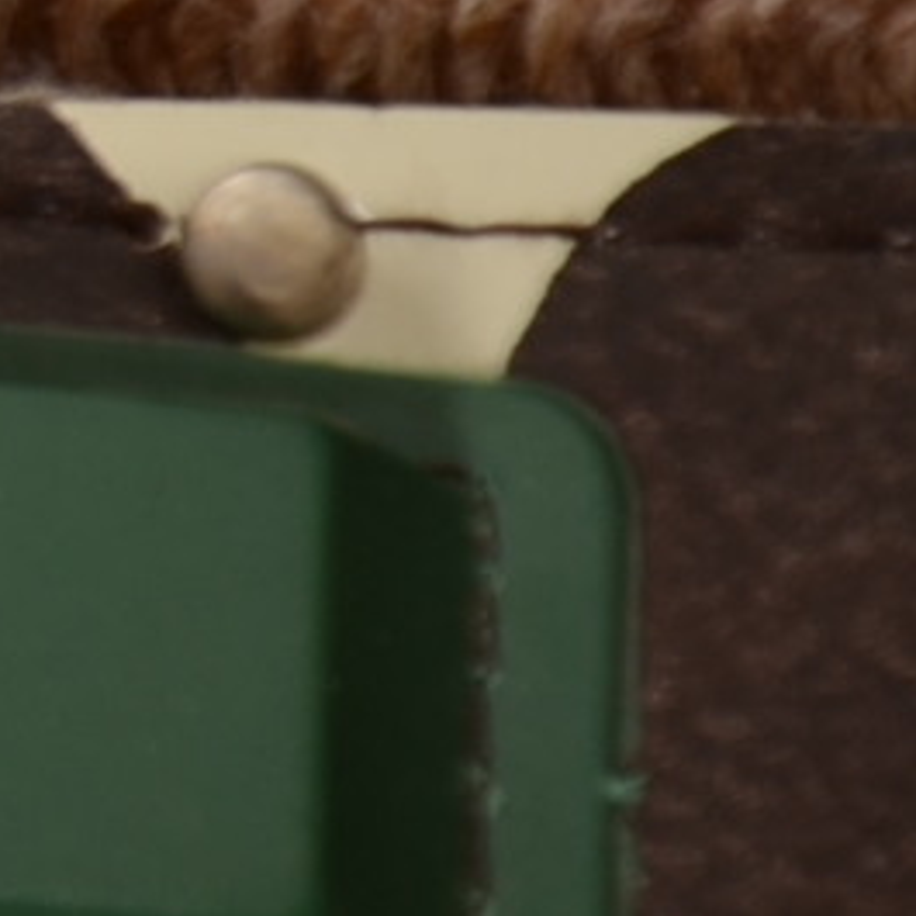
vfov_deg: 1.6
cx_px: -2969
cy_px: -1445
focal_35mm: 1090
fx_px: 32632
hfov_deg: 1.6
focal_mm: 92
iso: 100
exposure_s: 1/80
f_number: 6.3
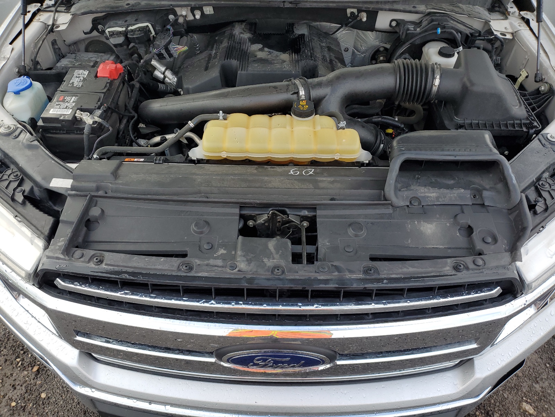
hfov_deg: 67.3
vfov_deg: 53.1
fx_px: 417
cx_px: 278
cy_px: 208
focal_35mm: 26
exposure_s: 1/455
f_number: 1.5
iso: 50
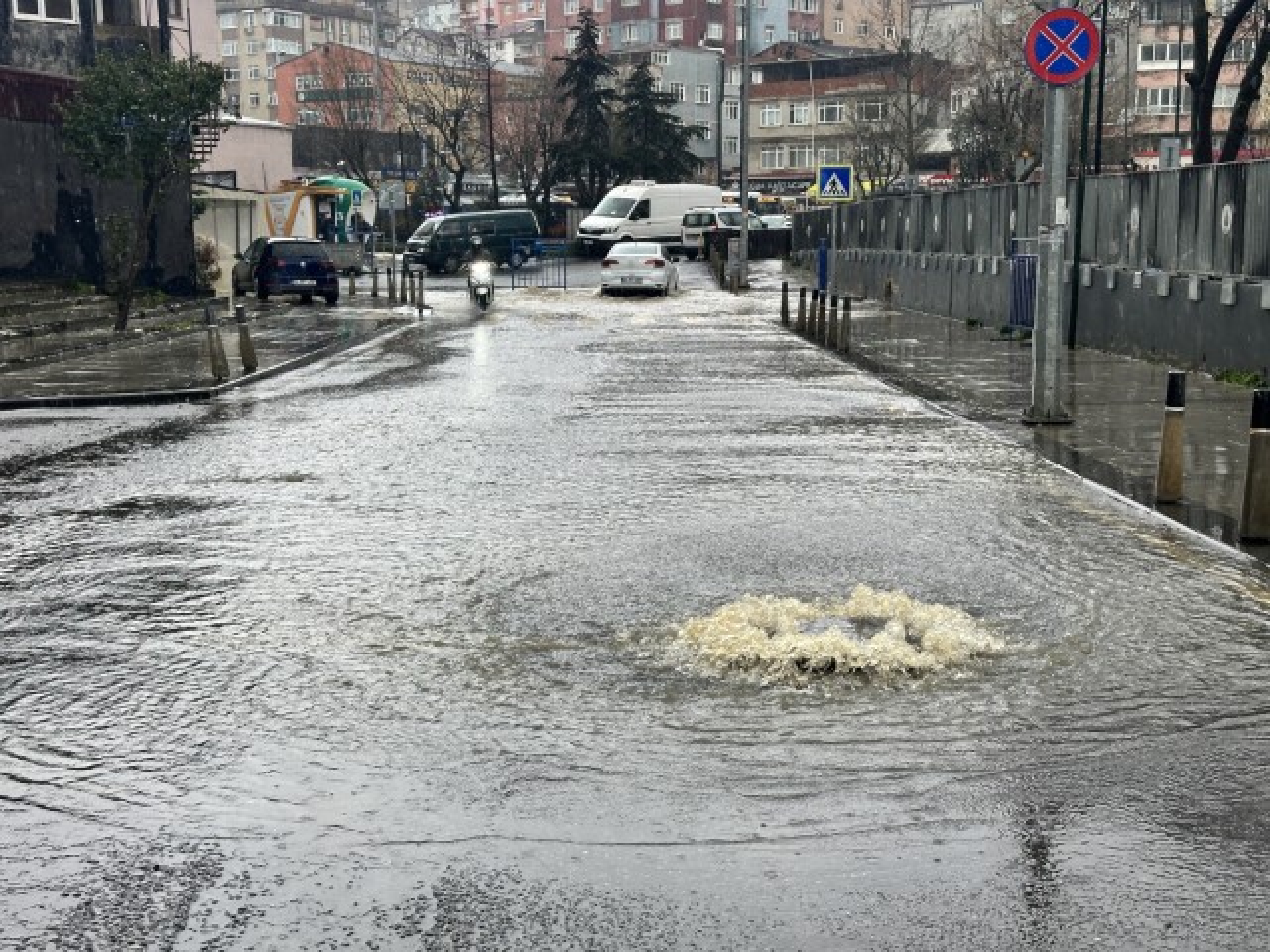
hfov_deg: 39.7
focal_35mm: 48
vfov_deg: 30.3
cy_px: 476
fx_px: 1761
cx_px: 635
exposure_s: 1/421
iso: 64
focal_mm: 6.86
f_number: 1.78
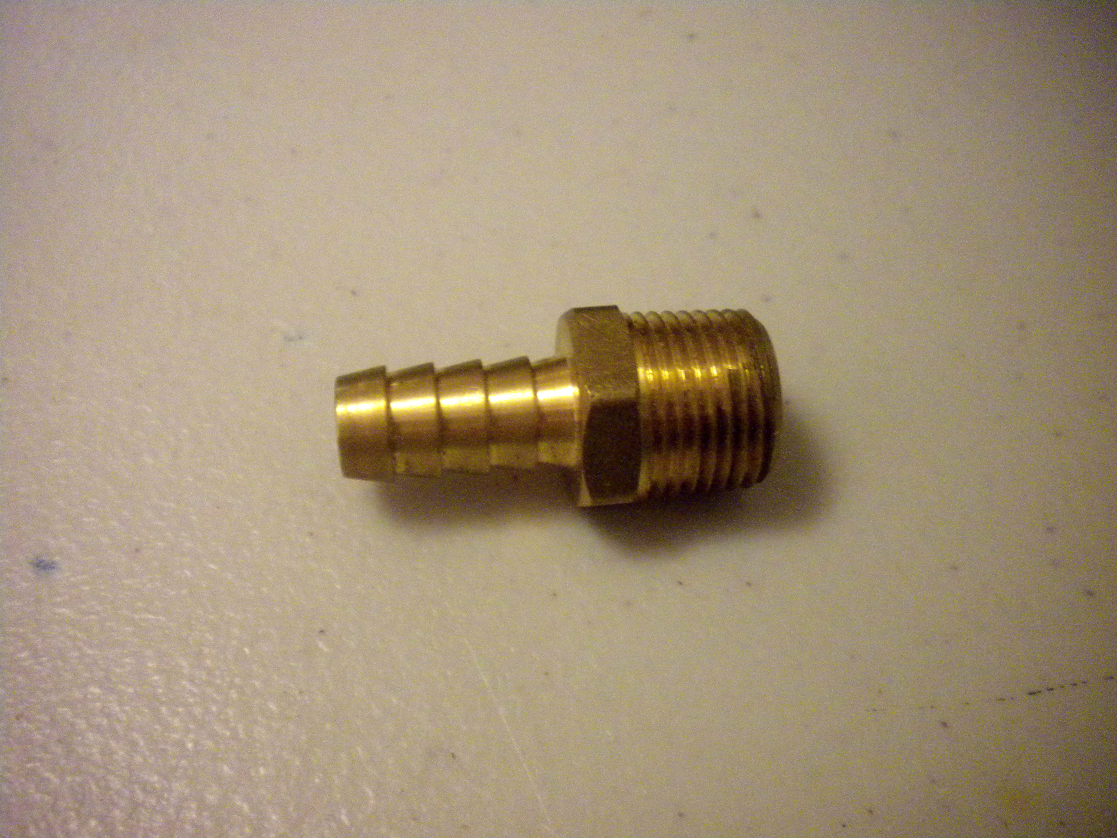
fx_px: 1129
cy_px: 419
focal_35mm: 35
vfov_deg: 40.7
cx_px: 558
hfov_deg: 52.6
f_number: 3.1
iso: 694
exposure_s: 1/66.1
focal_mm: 6.3
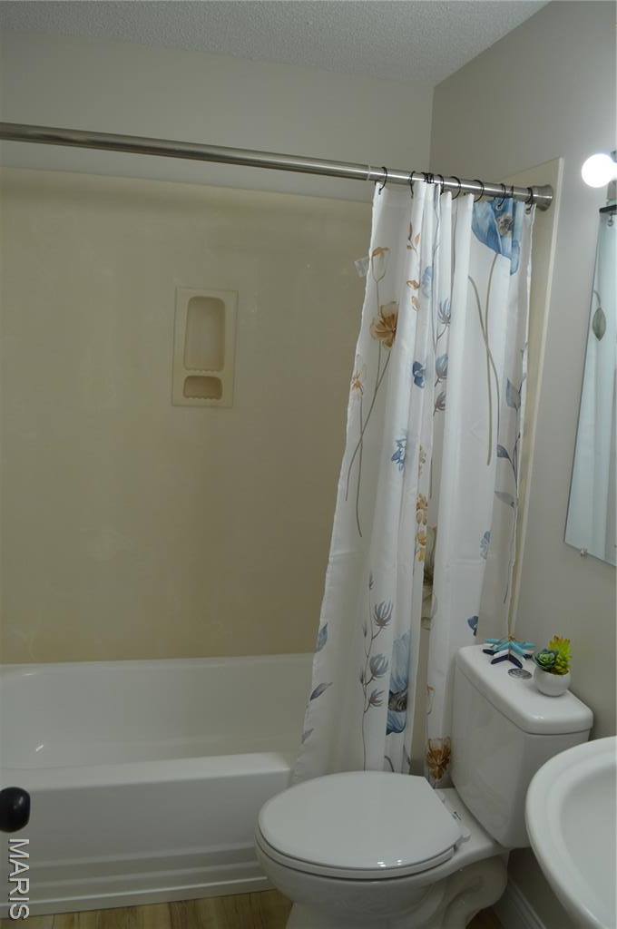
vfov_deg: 67.4
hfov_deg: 47.8
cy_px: 464
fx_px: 696
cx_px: 308
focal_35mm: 27
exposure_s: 1/100
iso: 400
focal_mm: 18
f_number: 5
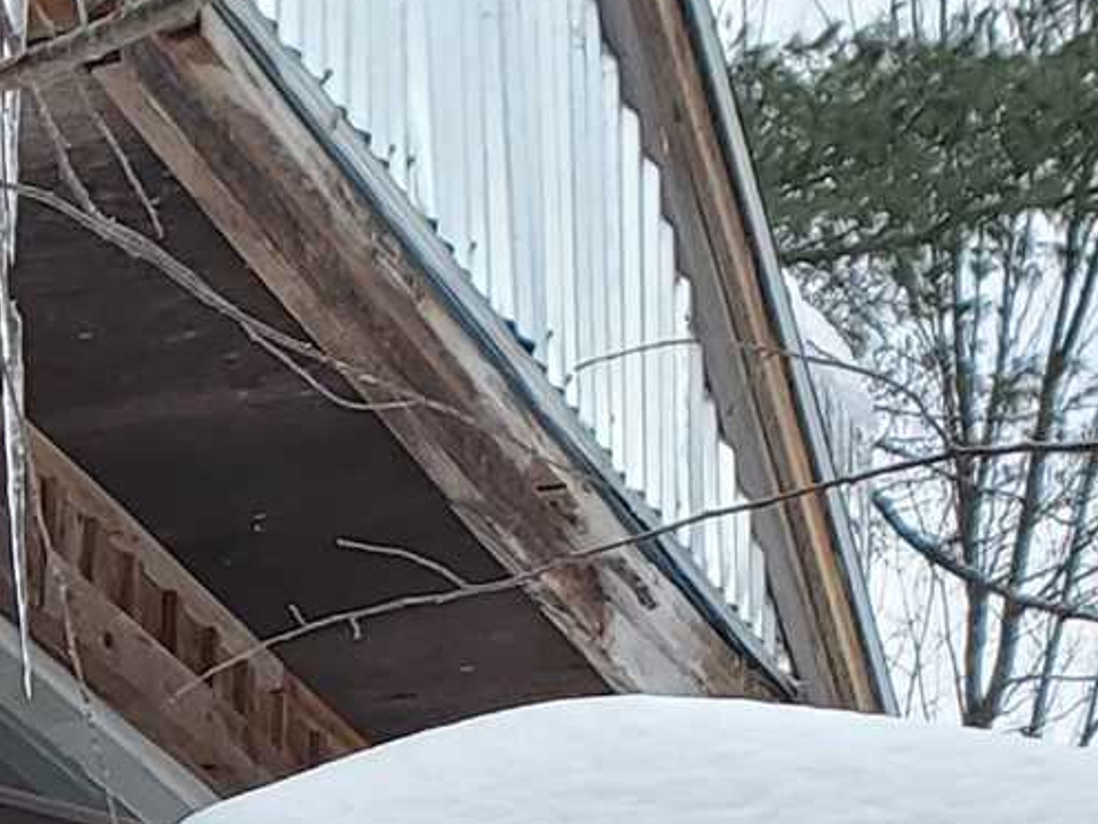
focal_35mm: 161
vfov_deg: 8.4
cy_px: 2022
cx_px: -1133
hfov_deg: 11.1
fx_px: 5107
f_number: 2.4
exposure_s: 1/332
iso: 50
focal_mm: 4.3
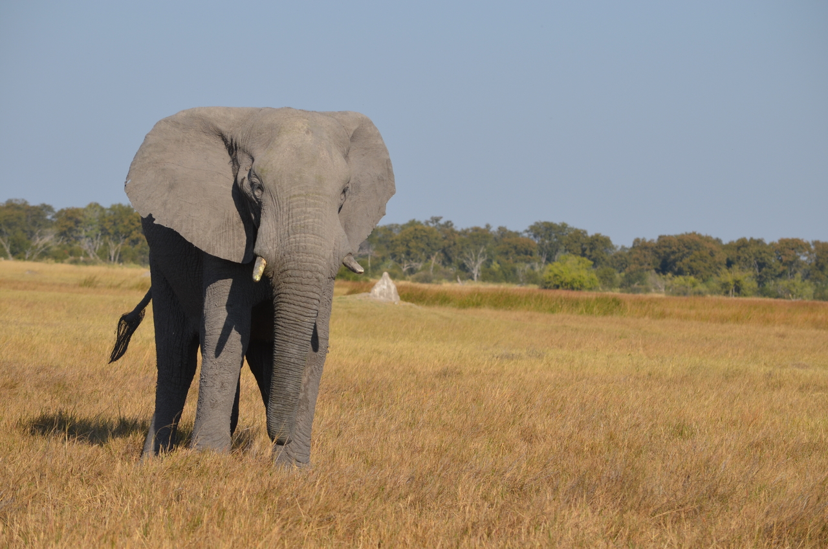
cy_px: 274
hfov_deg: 8.9
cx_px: 414
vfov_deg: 5.9
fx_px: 5337
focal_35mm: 232
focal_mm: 155
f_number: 7.1
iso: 200
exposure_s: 1/800
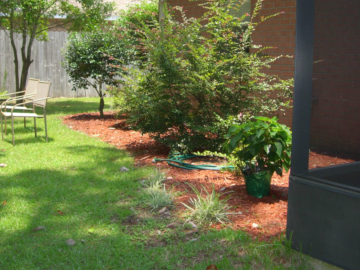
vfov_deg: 27.9
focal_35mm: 52
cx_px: 199
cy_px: 97
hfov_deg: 36.8
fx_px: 541
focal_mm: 7.8
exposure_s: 1/483
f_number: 2.8
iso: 79
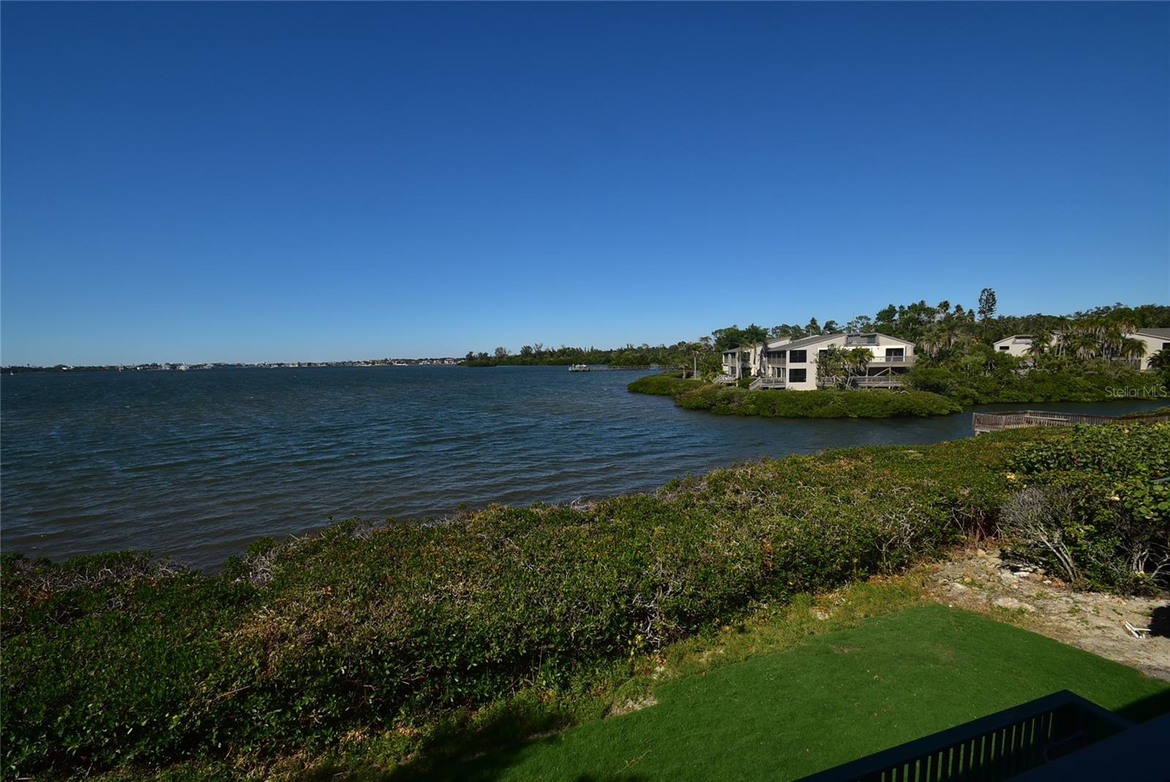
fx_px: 488
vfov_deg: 77.4
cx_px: 585
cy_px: 391
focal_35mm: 15
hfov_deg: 100.4
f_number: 10
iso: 100
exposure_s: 1/200
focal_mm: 10
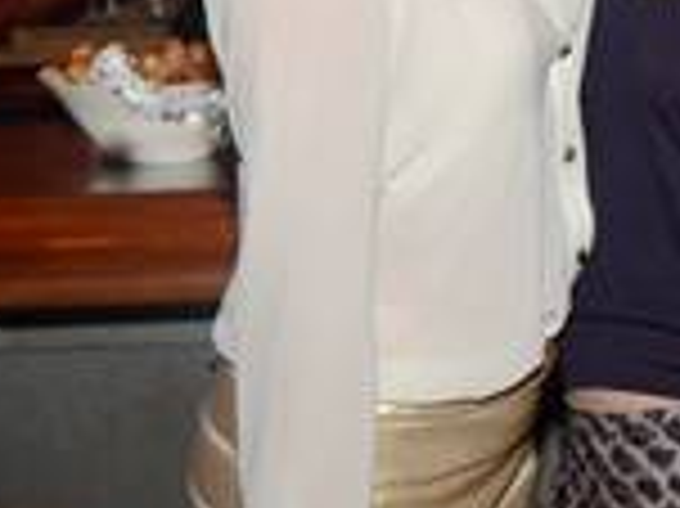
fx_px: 2782
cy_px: -207
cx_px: 950
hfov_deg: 13.3
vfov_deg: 10.2
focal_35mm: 142
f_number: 3.5
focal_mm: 27
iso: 1250
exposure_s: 1/40
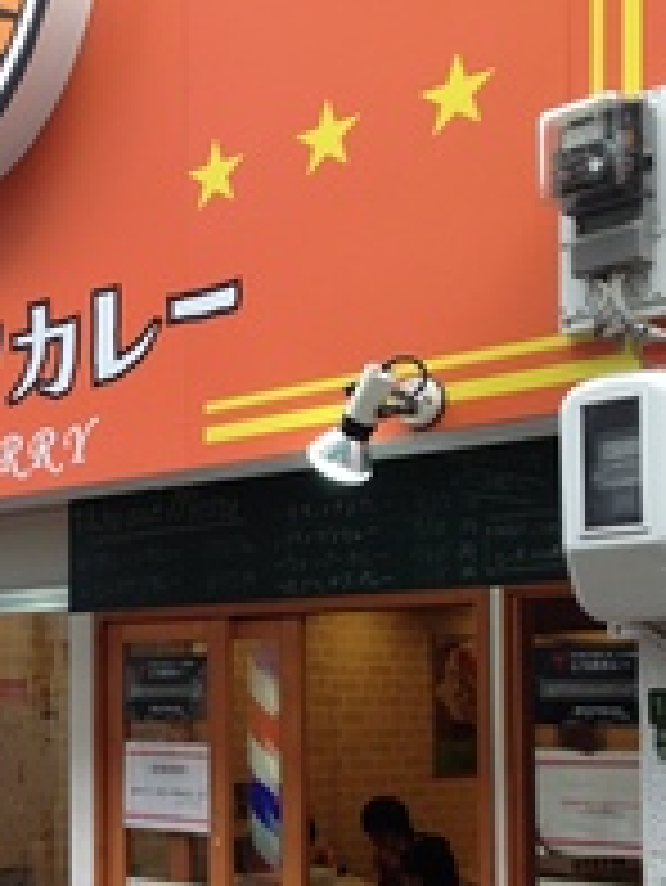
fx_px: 1717
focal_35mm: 67
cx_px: 112
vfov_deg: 28.6
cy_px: 630
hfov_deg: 21.6
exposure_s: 1/60
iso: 50
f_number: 2.4
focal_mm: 4.12
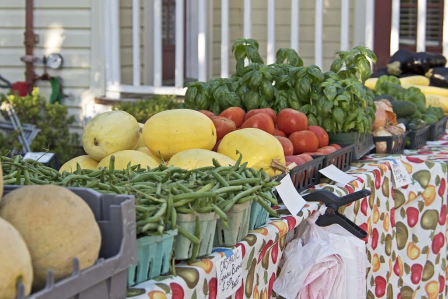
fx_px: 1120
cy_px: 150
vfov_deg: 15.2
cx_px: 224
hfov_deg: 22.6
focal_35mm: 90
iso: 160
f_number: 5.3
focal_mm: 60
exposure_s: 1/100
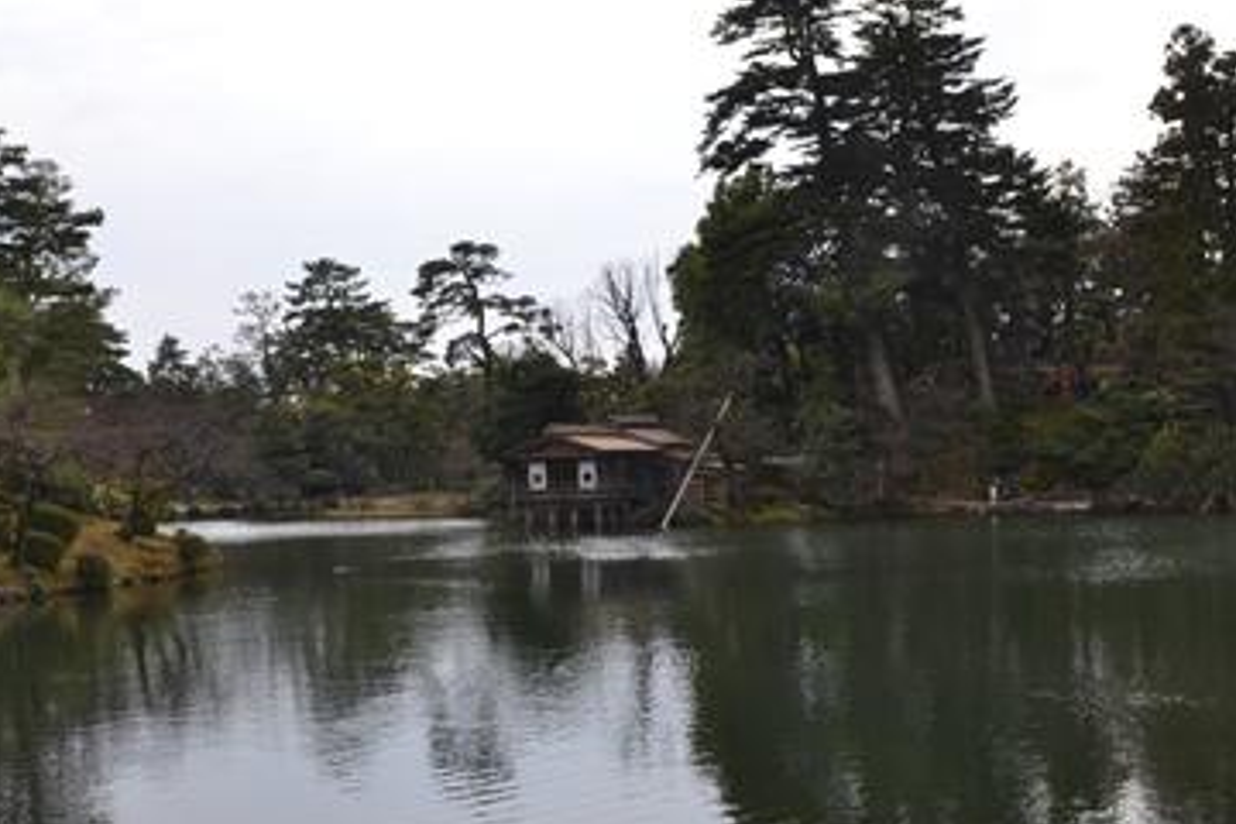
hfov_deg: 40.6
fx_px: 1648
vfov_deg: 28.0
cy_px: 331
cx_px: 415
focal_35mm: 48
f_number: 7.1
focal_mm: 18
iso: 100
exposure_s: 1/250
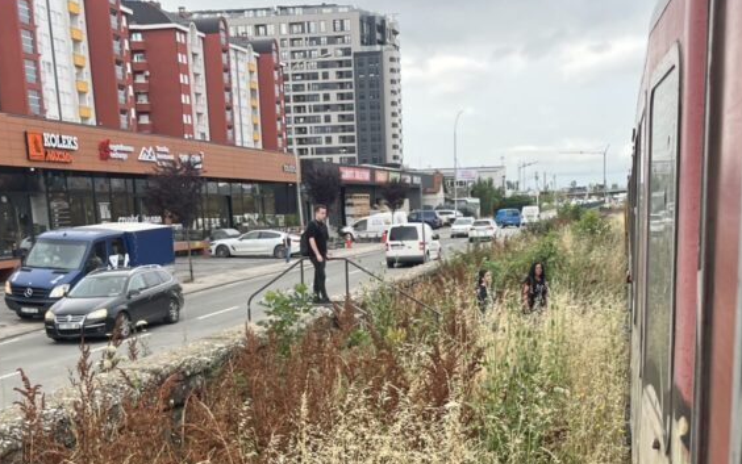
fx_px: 1011
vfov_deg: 24.8
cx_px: 422
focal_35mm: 50
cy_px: 451
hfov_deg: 40.2
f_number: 1.6
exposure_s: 1/804
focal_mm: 5.1
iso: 50
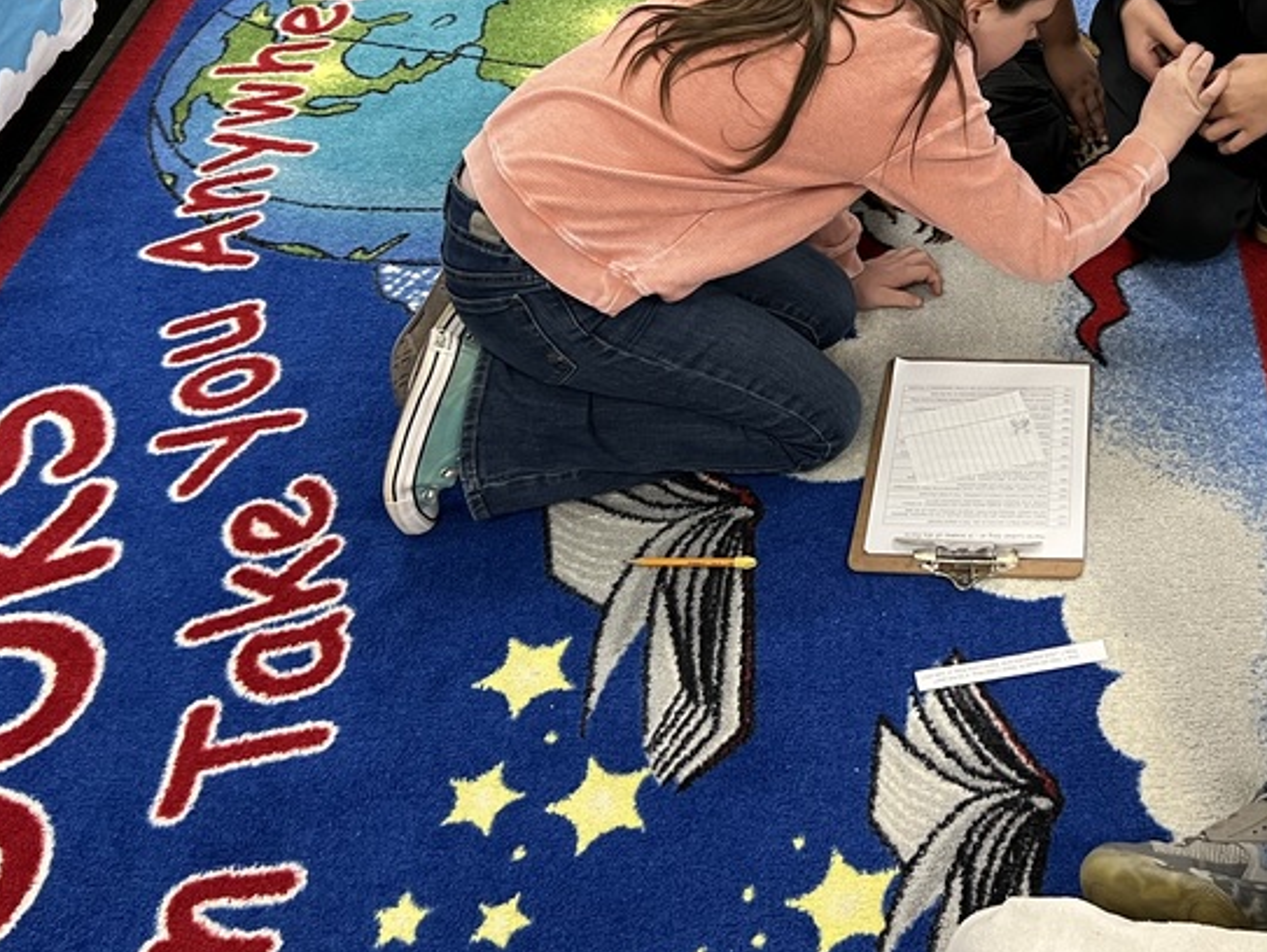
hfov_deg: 37.9
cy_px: 184
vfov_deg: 29.0
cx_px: 954
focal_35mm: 49
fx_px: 1795
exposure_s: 1/60
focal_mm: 5.7
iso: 160
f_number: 1.5
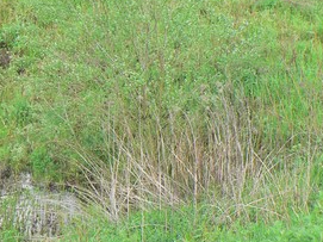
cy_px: 116
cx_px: -19
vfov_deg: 17.4
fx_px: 793
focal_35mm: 85
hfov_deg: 22.0
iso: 80
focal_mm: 6
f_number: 3.6
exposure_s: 1/100
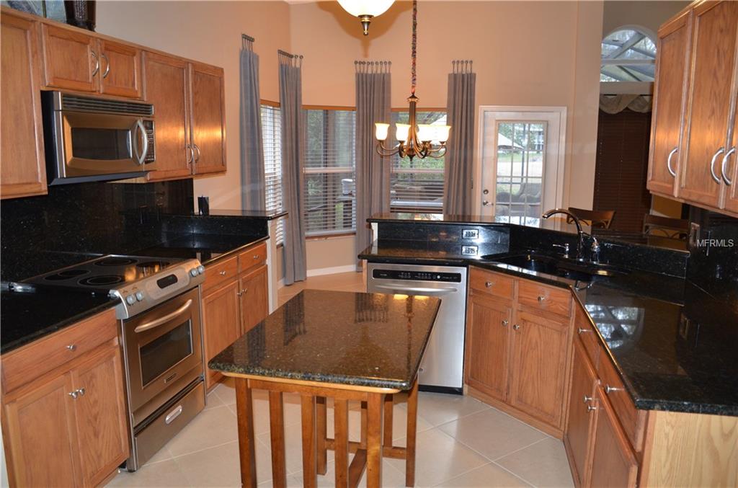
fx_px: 552
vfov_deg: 47.7
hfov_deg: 67.5
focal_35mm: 27
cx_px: 369
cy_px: 244
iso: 800
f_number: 3.5
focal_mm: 18
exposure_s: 1/60
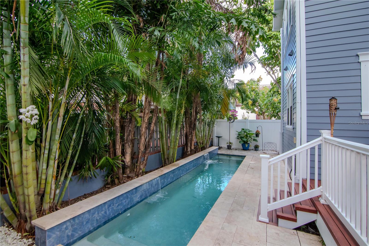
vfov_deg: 72.0
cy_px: 123
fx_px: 169
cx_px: 184
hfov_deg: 95.0
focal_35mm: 16
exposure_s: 1/160
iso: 1000
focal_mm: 11
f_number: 7.1
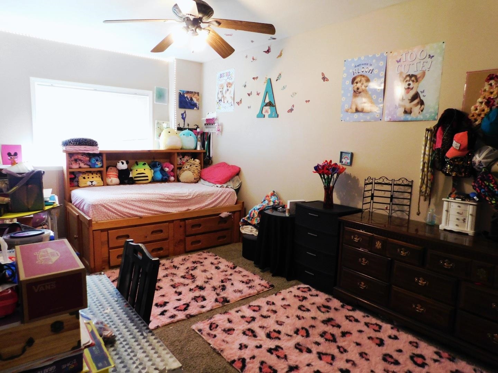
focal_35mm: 23
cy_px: 186
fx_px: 331
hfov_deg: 73.9
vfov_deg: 58.9
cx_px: 249
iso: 400
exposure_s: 1/25
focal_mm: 4
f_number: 3
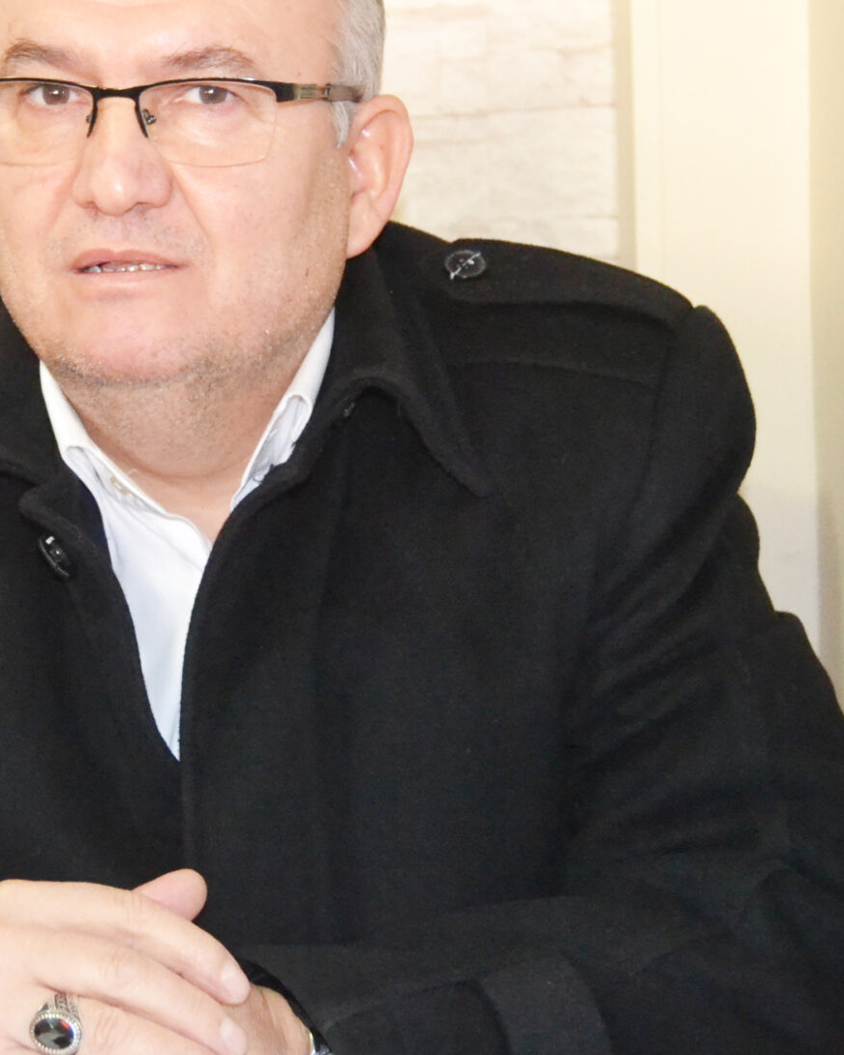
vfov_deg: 22.2
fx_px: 2685
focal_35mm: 86
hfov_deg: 17.6
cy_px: 412
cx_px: 115
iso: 3200
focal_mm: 26
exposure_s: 1/60
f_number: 4
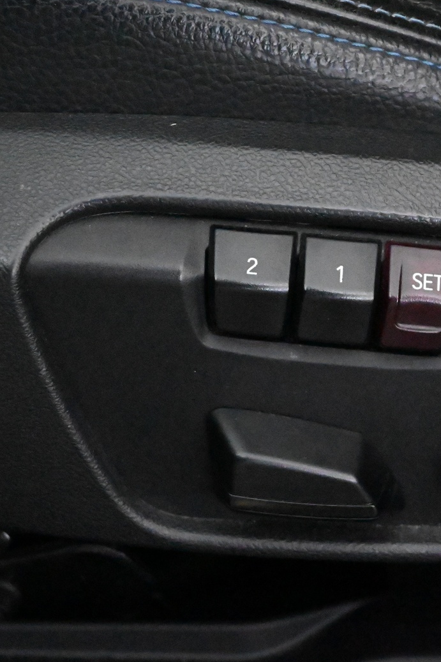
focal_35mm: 101
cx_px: 405
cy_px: 319
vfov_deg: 20.3
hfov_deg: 13.4
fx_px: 1852
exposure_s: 1/60
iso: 22800
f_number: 6
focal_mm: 43
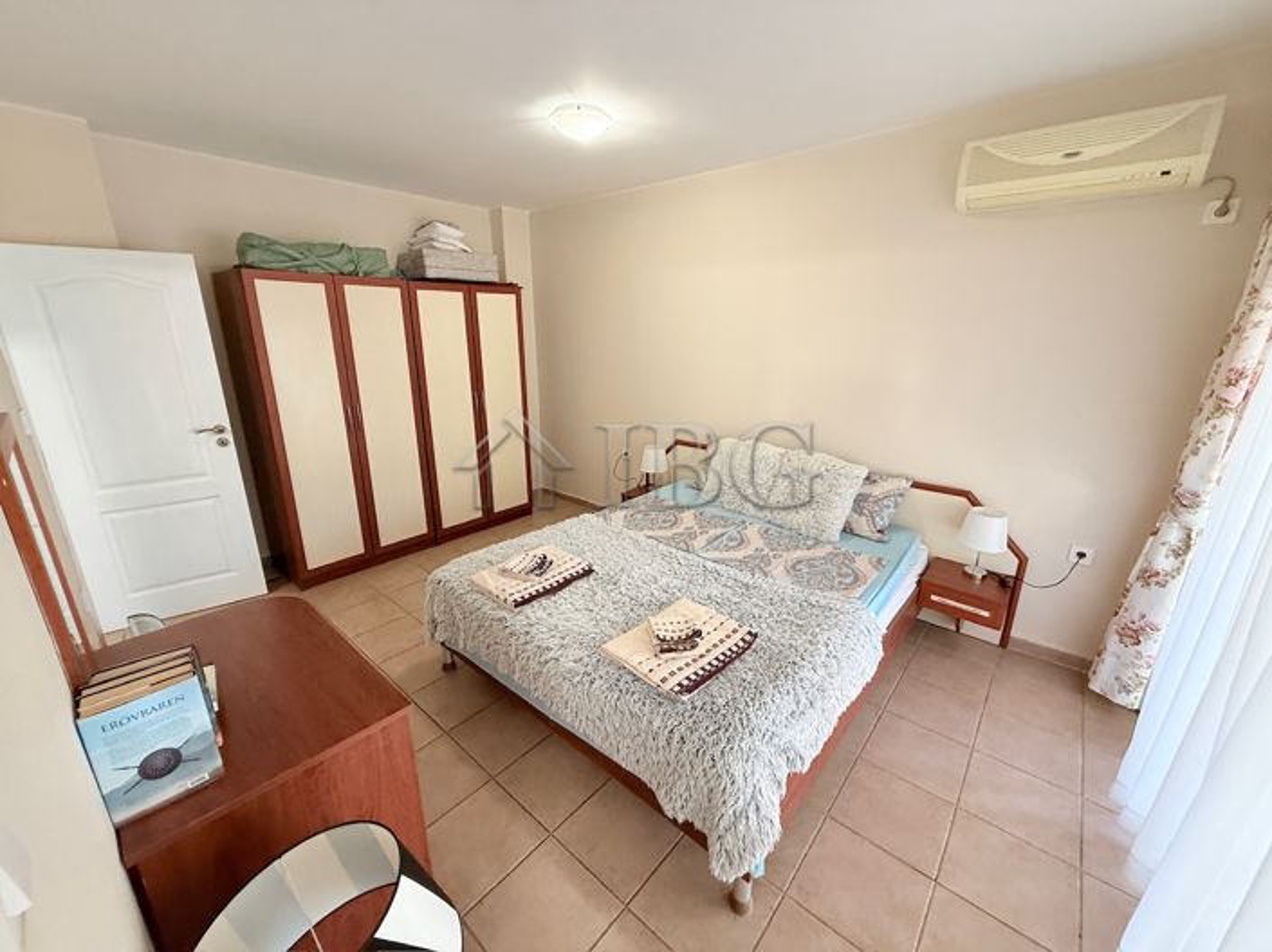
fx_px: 514
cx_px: 636
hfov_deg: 102.1
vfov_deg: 85.6
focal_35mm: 14
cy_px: 476
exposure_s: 1/72
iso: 320
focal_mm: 2.22
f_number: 2.2
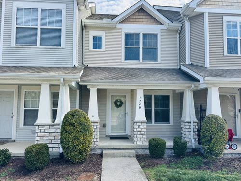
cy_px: 90
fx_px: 167
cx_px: 120
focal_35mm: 24
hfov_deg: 71.6
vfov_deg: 56.8
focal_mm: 6.86
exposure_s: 1/1453
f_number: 1.78
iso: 80
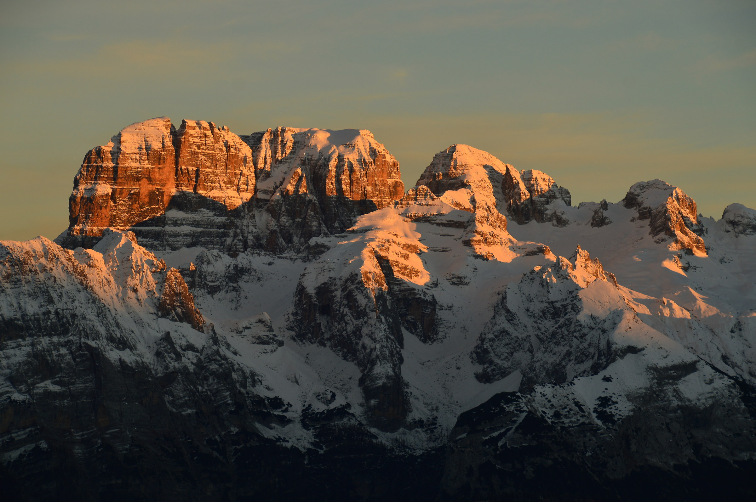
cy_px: 251
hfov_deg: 13.1
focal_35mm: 158
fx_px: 3304
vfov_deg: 8.7
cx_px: 378
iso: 100
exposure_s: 1/125
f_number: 8
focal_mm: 105
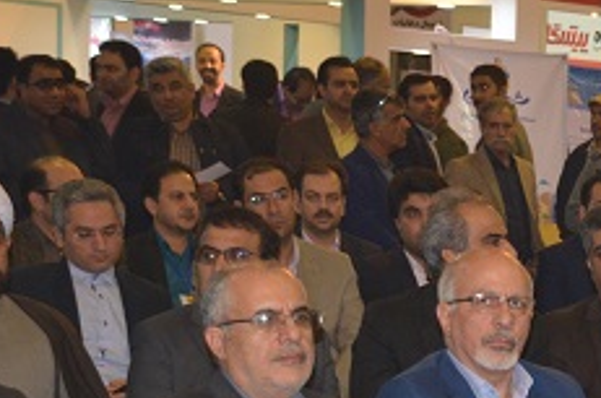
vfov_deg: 7.4
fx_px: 3049
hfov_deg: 11.0
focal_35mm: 183
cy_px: 477
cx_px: 801
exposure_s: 1/60
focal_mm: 44
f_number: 4.5
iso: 800
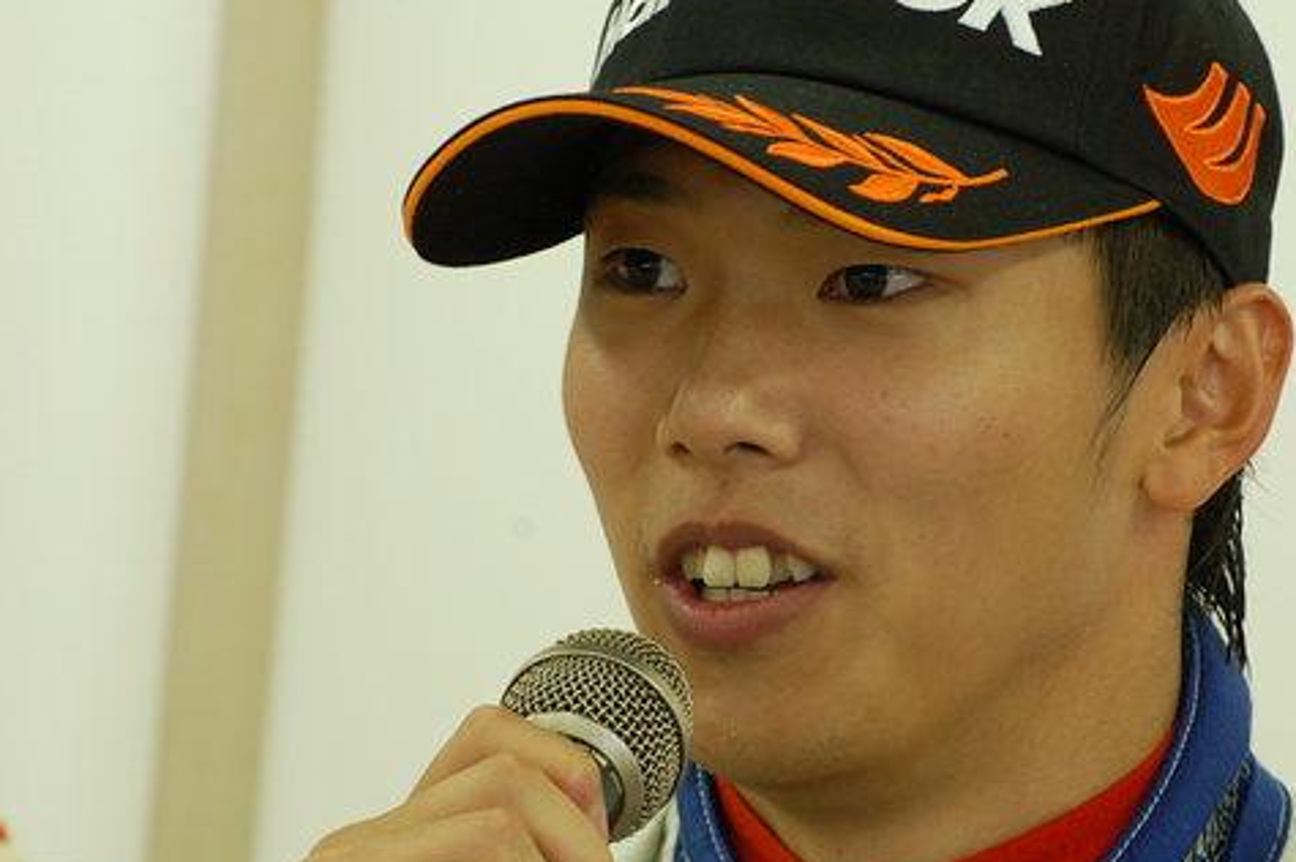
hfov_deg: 6.0
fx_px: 12303
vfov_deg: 4.0
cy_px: 456
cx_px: 805
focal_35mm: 342
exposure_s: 1/30
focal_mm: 150
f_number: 8
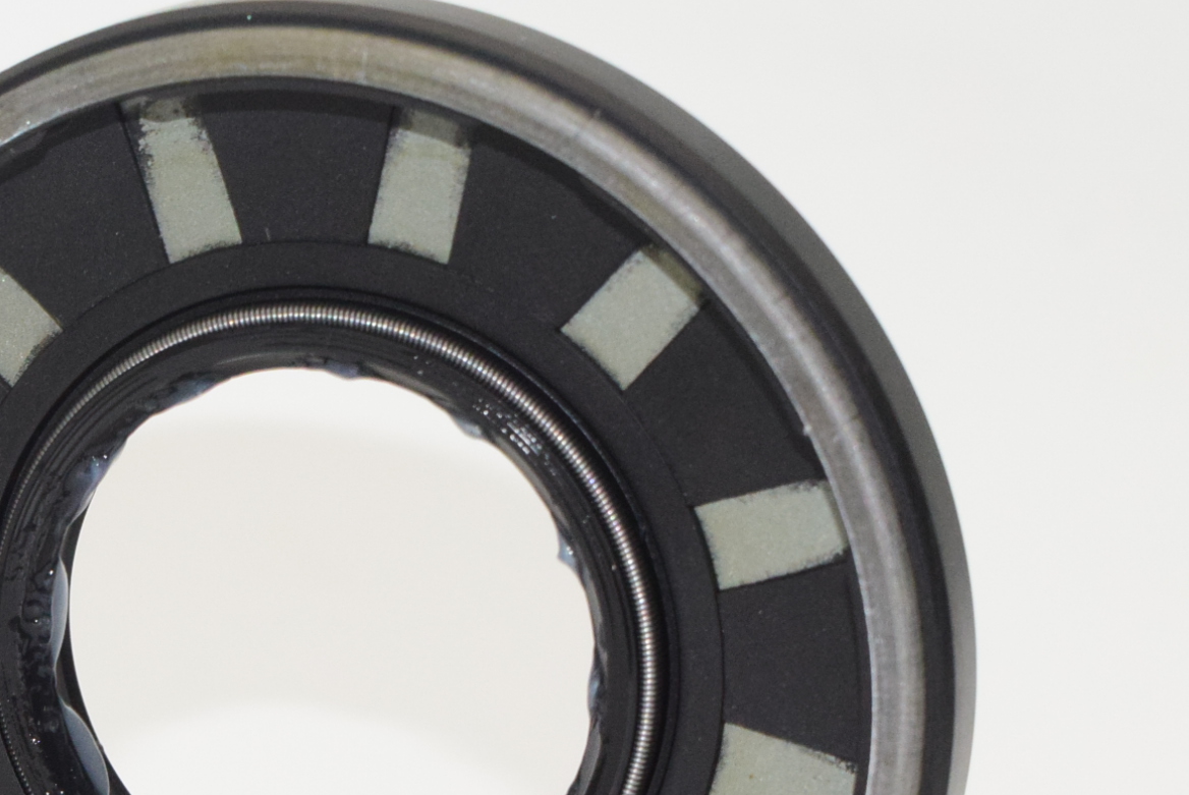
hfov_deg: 9.7
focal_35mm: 211
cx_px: 366
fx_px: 6984
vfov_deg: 6.5
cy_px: 874
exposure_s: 1/60
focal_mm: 55
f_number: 11
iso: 1600
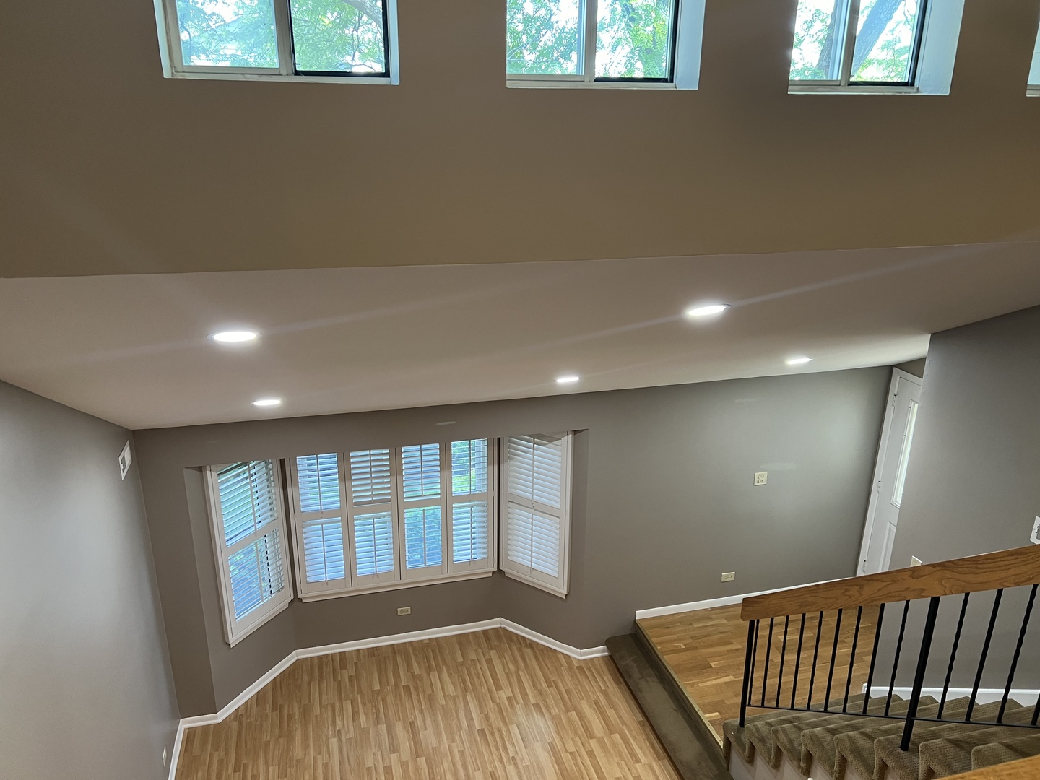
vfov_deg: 53.1
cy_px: 390
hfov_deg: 67.3
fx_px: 781
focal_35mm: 26
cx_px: 520
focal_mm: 5.7
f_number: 1.5
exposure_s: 1/60
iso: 100
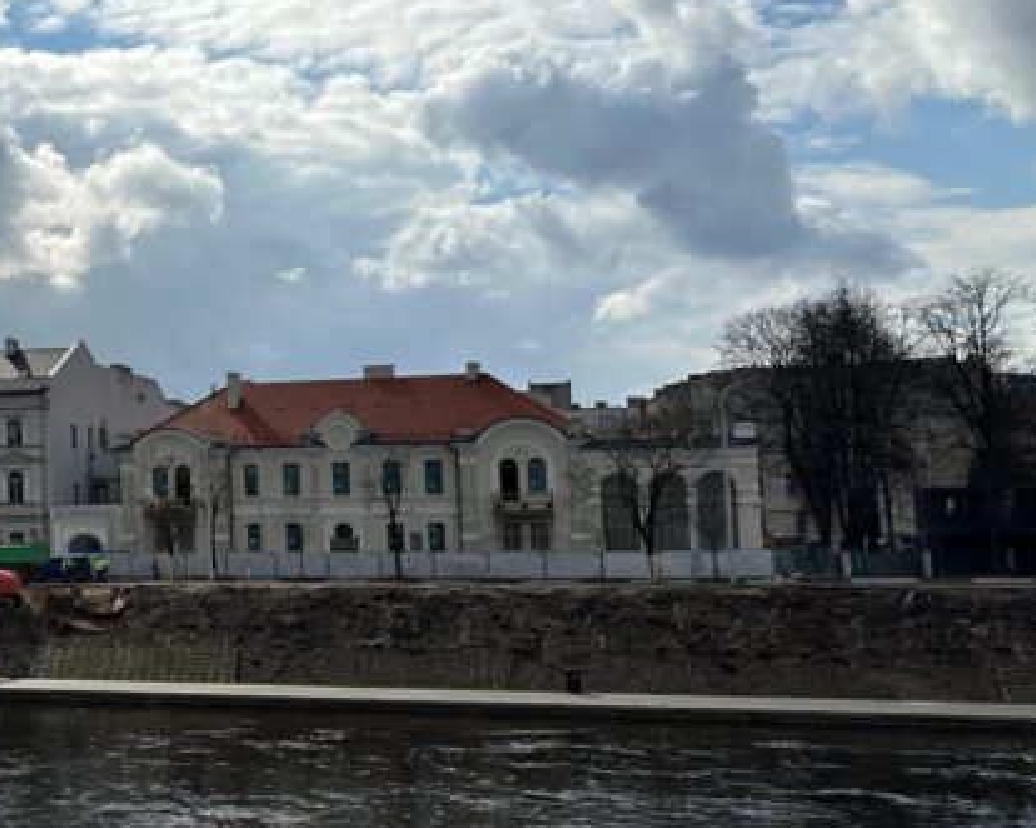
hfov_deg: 28.5
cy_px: 348
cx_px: -190
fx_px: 1778
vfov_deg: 26.2
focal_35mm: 58
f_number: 1.78
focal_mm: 6.86
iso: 80
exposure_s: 1/10753
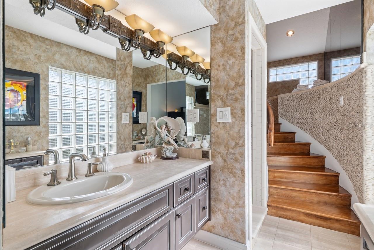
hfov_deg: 93.3
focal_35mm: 17
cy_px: 125
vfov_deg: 70.5
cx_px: 187
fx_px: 177
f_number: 8
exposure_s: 1/50
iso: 400
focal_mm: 17
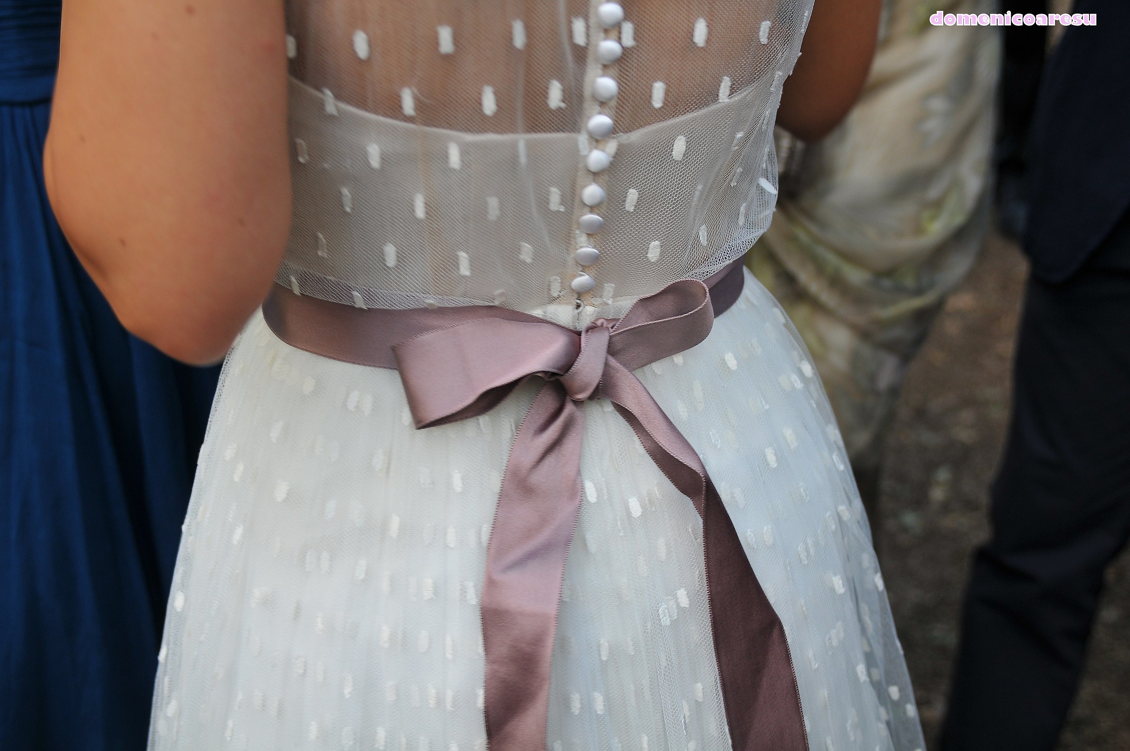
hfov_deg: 46.4
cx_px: 565
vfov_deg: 31.8
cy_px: 376
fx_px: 1317
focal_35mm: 42
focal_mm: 28
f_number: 2.8
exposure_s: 1/30
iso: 200
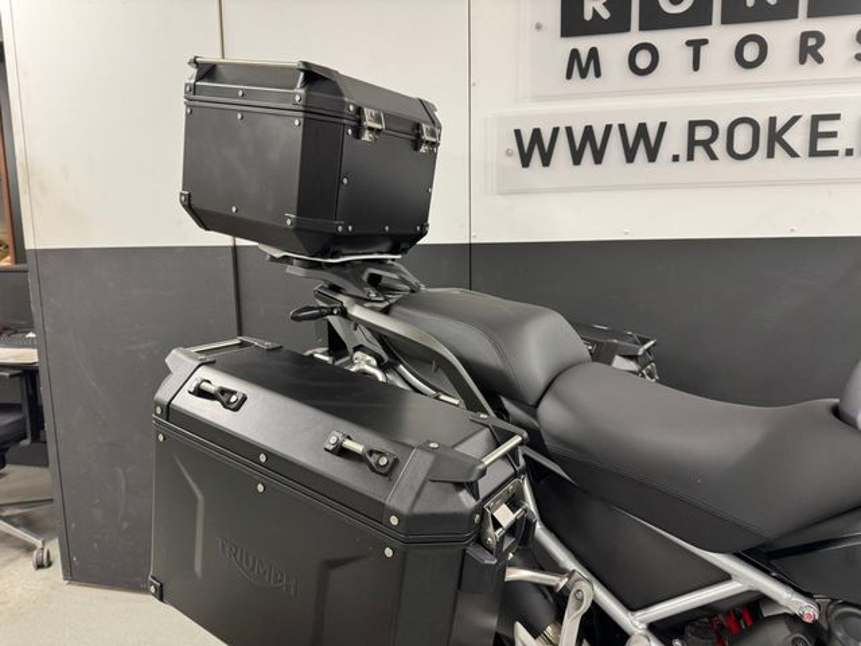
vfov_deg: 56.8
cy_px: 323
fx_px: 597
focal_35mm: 24
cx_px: 430
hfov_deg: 71.6
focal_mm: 6.76
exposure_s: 1/50
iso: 160
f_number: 1.78
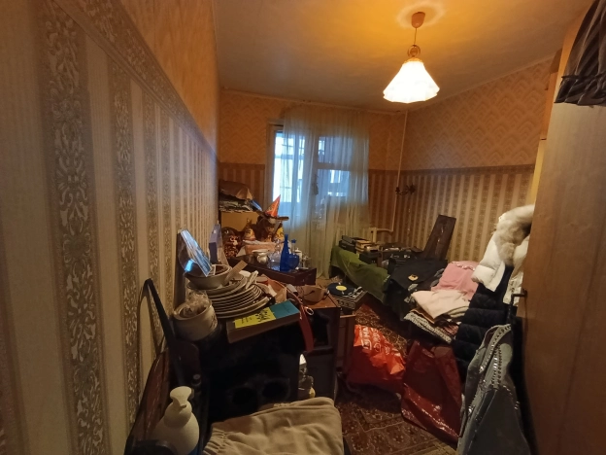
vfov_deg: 81.7
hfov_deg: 98.2
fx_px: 263
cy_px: 228
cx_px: 303
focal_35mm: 15
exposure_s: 1/25
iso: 866
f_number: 2.2
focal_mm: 1.65
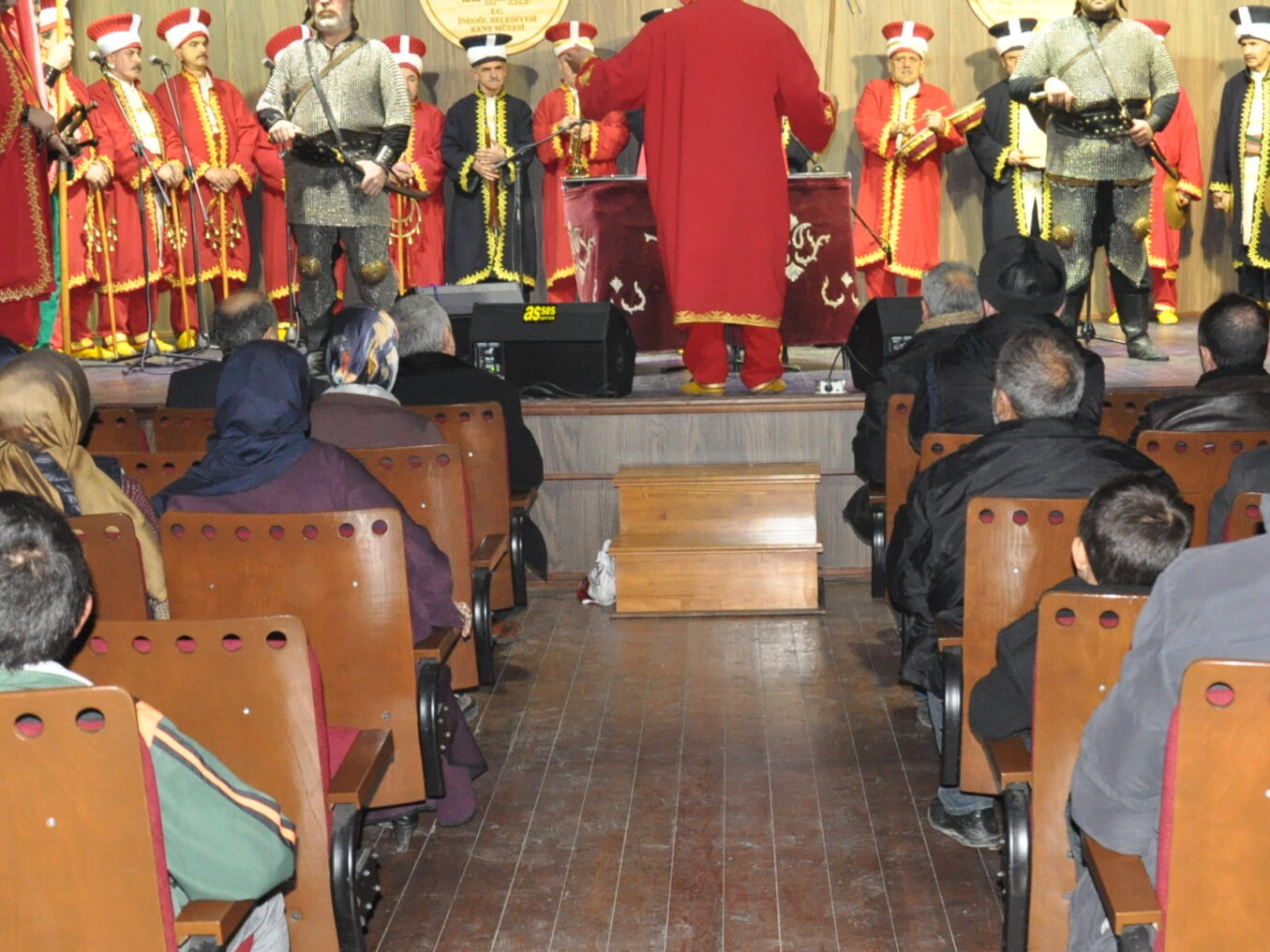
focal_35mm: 49
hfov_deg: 38.6
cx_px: 810
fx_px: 1798
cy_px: 497
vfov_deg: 29.7
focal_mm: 18
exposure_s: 1/60
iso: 1600
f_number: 5
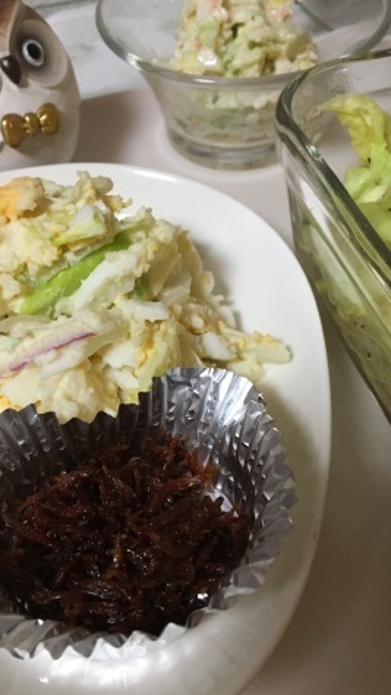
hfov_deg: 29.6
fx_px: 736
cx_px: 135
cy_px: 299
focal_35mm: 40
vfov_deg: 50.3
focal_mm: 4.15
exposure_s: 1/30
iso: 160
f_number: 2.2
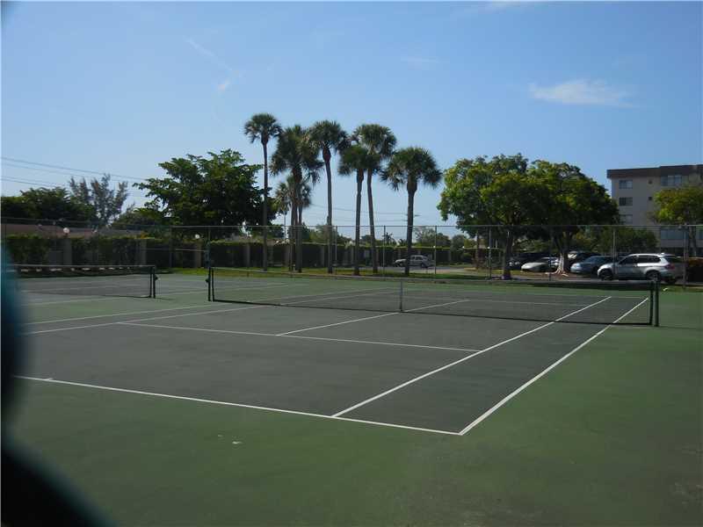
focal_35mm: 33
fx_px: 670
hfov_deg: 55.4
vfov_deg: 42.9
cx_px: 352
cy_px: 264
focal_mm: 5.9
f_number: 3.7
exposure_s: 1/2000
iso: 125
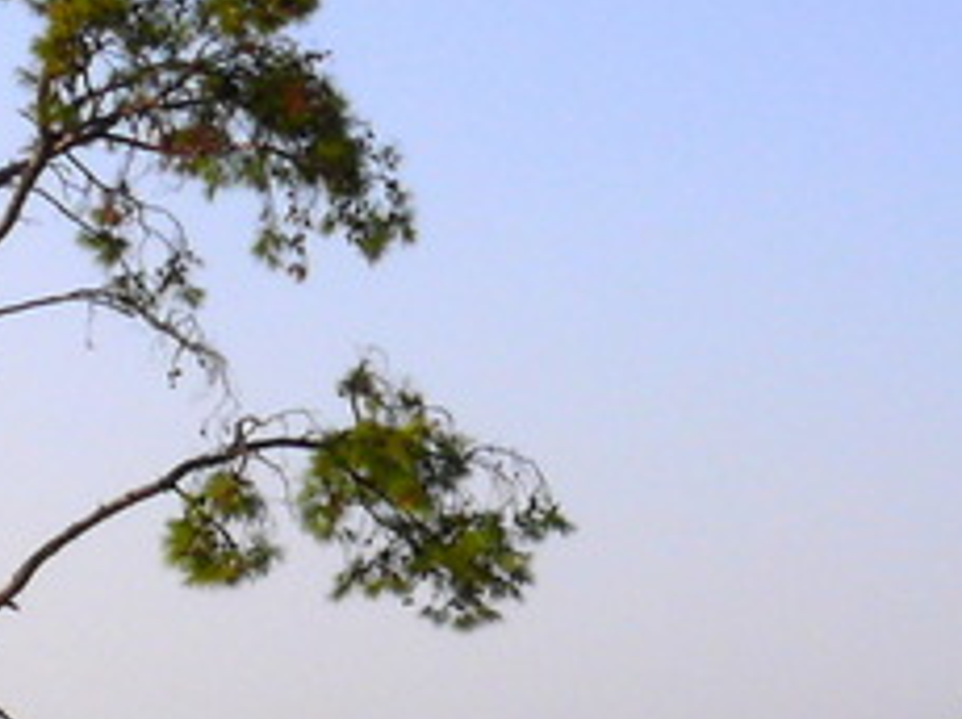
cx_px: 908
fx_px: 4331
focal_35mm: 156
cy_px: 790
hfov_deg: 12.6
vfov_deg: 9.4
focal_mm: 7.4
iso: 100
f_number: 8
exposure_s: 1/80
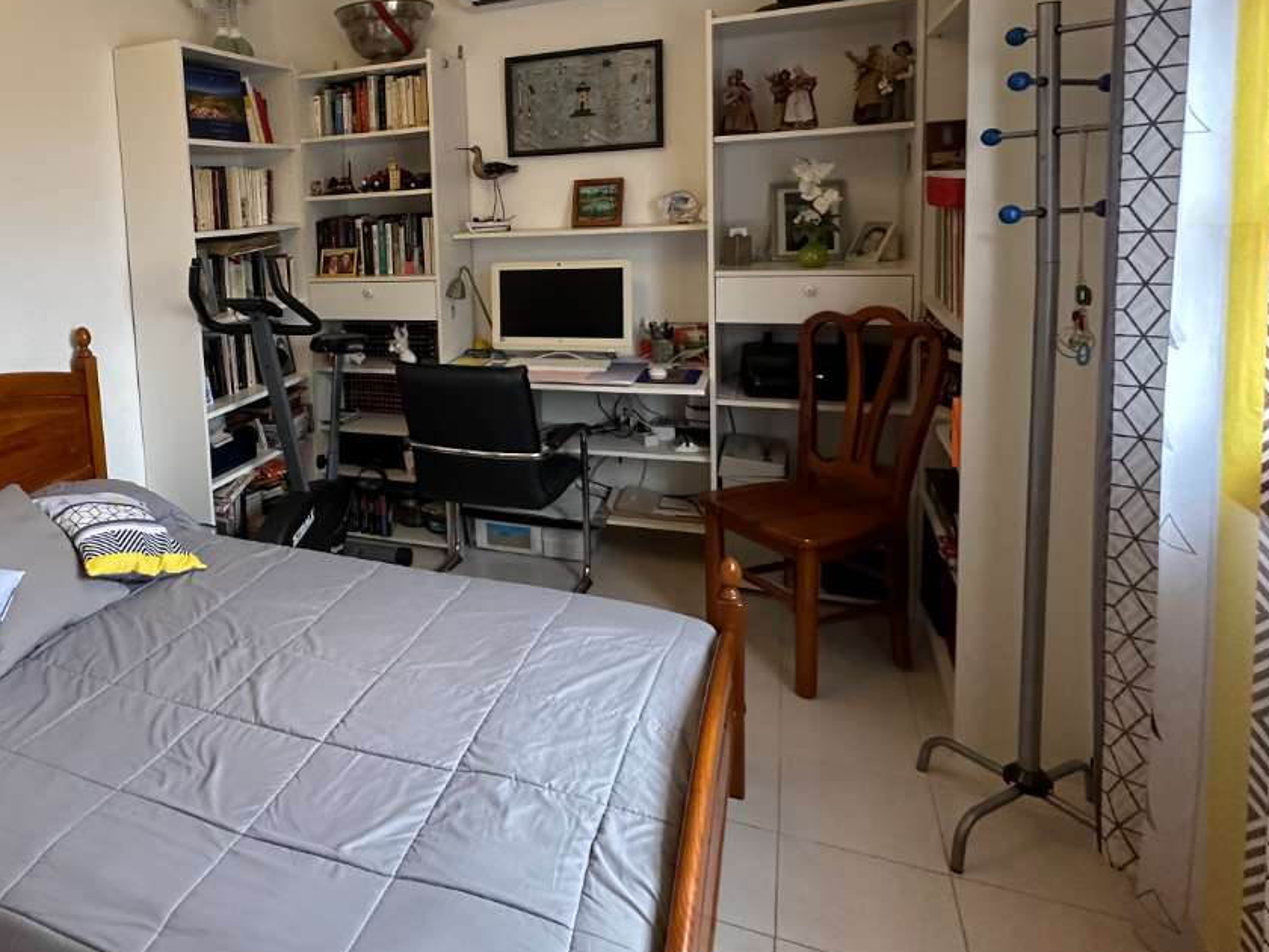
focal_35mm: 25
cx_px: 310
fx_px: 916
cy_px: 301
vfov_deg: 53.6
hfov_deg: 65.0
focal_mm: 2.22
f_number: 2.2
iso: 320
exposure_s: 1/99
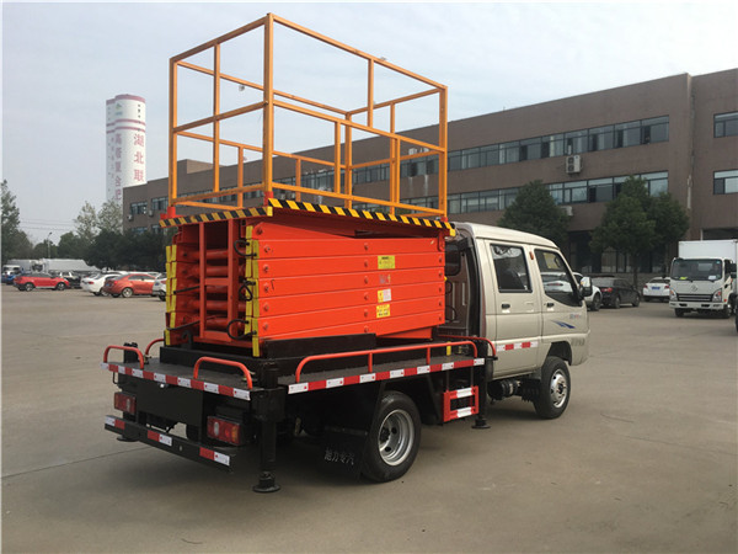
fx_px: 618
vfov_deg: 48.2
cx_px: 369
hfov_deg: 61.7
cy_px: 277
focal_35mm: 29
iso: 25
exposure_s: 1/1068
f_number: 2.2
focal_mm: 4.15
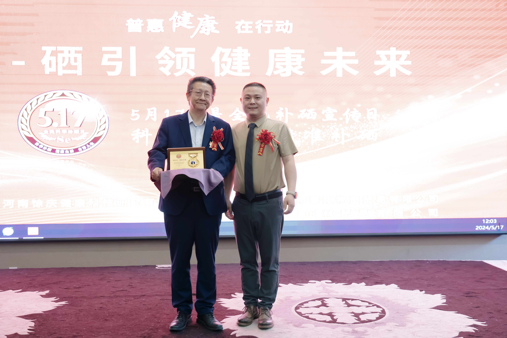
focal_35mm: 35
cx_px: 254
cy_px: 169
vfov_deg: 37.9
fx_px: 493
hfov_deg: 54.4
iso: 2500
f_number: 4
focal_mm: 35
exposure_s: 1/100
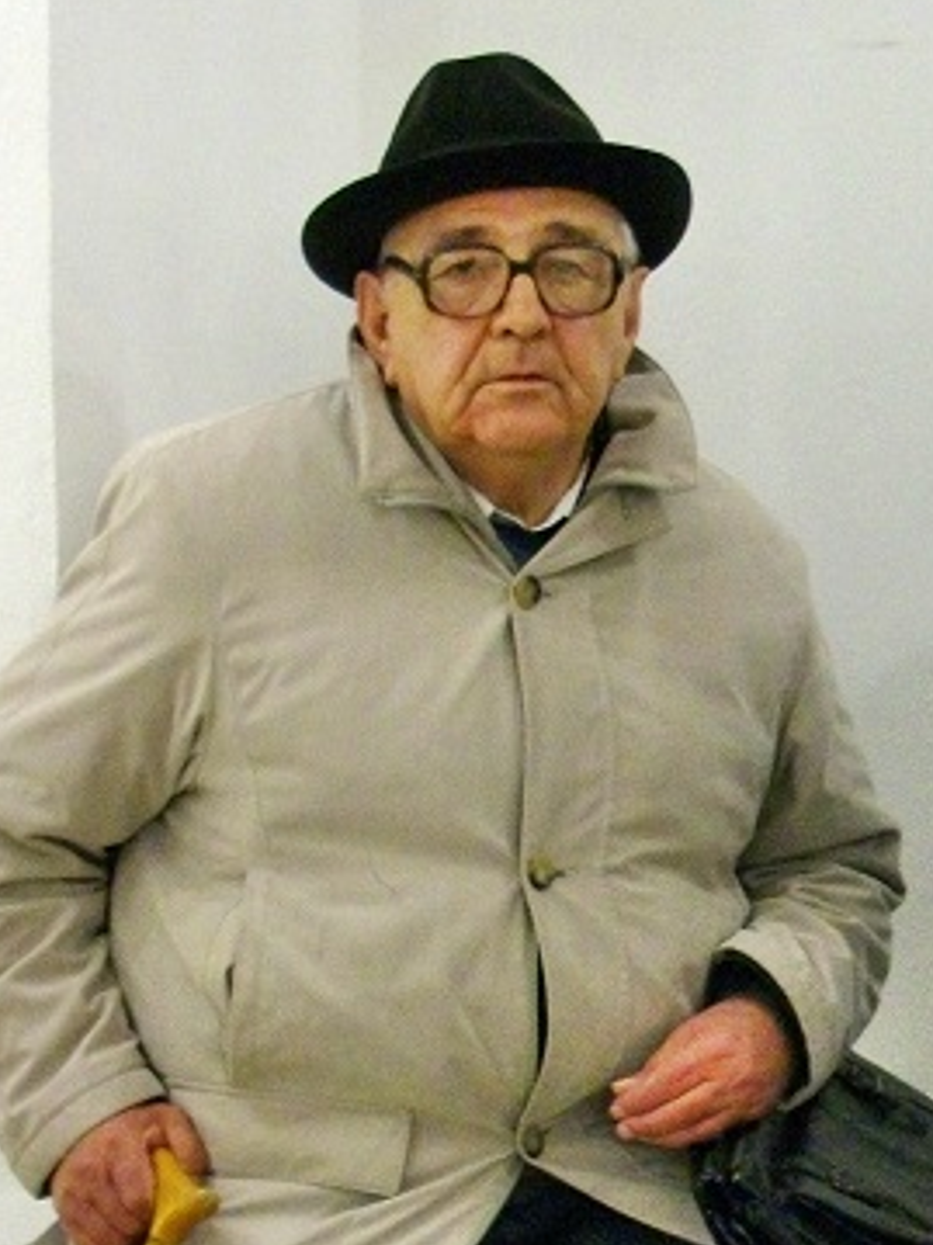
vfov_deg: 47.9
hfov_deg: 36.8
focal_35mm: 39
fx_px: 1402
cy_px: 607
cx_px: 463
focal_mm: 6.2
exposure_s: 1/50
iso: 285
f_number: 2.8
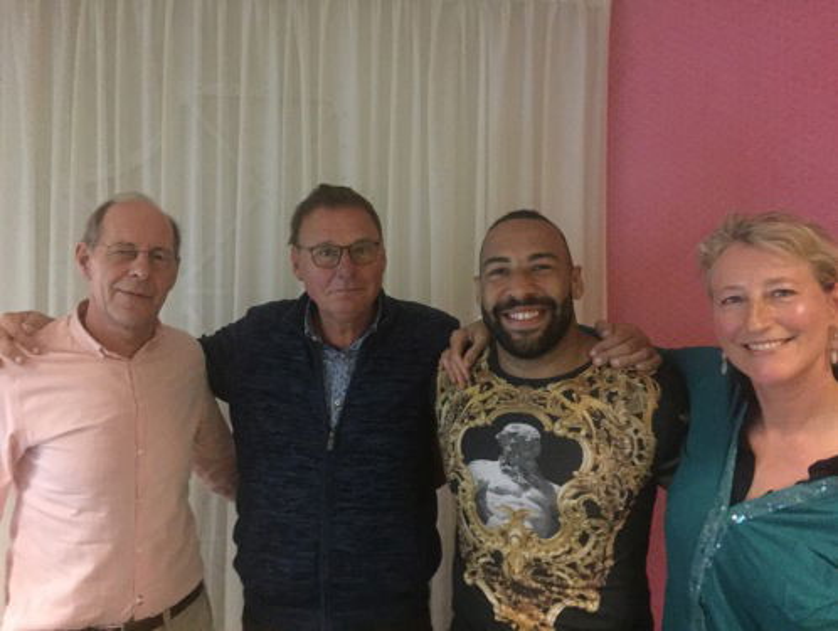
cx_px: 419
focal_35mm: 29
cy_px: 316
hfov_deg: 61.6
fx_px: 703
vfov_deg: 48.3
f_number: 2.2
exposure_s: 1/17
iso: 1250
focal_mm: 4.15
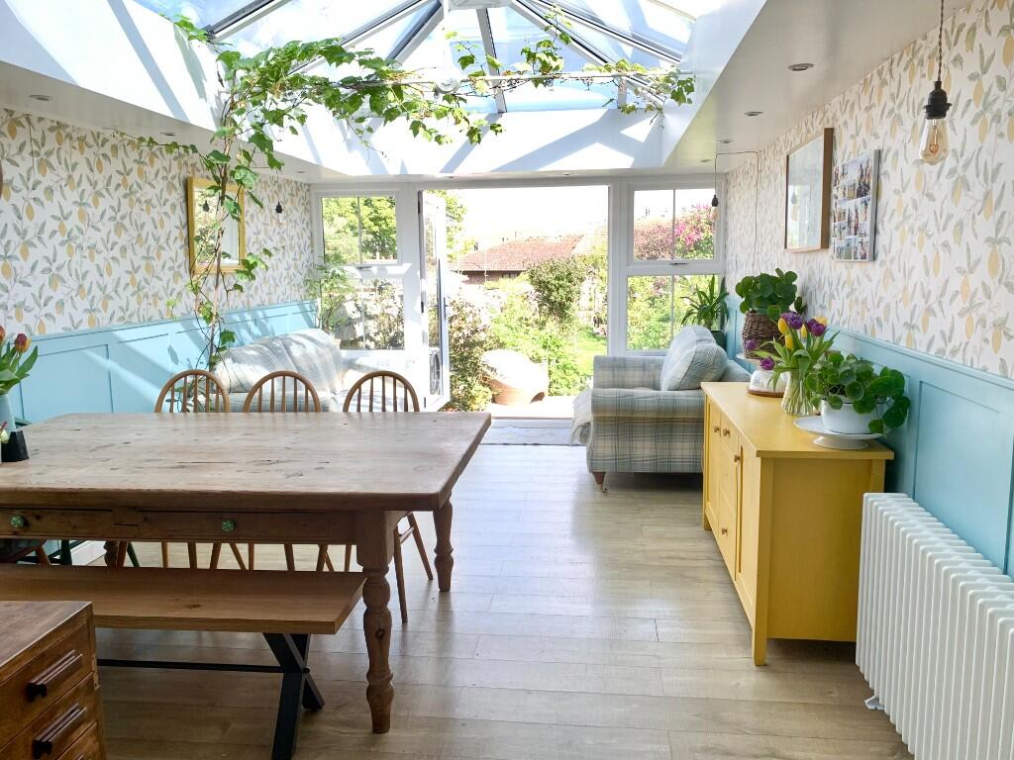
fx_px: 762
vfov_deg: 53.1
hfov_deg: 67.3
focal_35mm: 26
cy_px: 380
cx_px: 507
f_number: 1.8
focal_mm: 4.25
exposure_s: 1/121
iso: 50
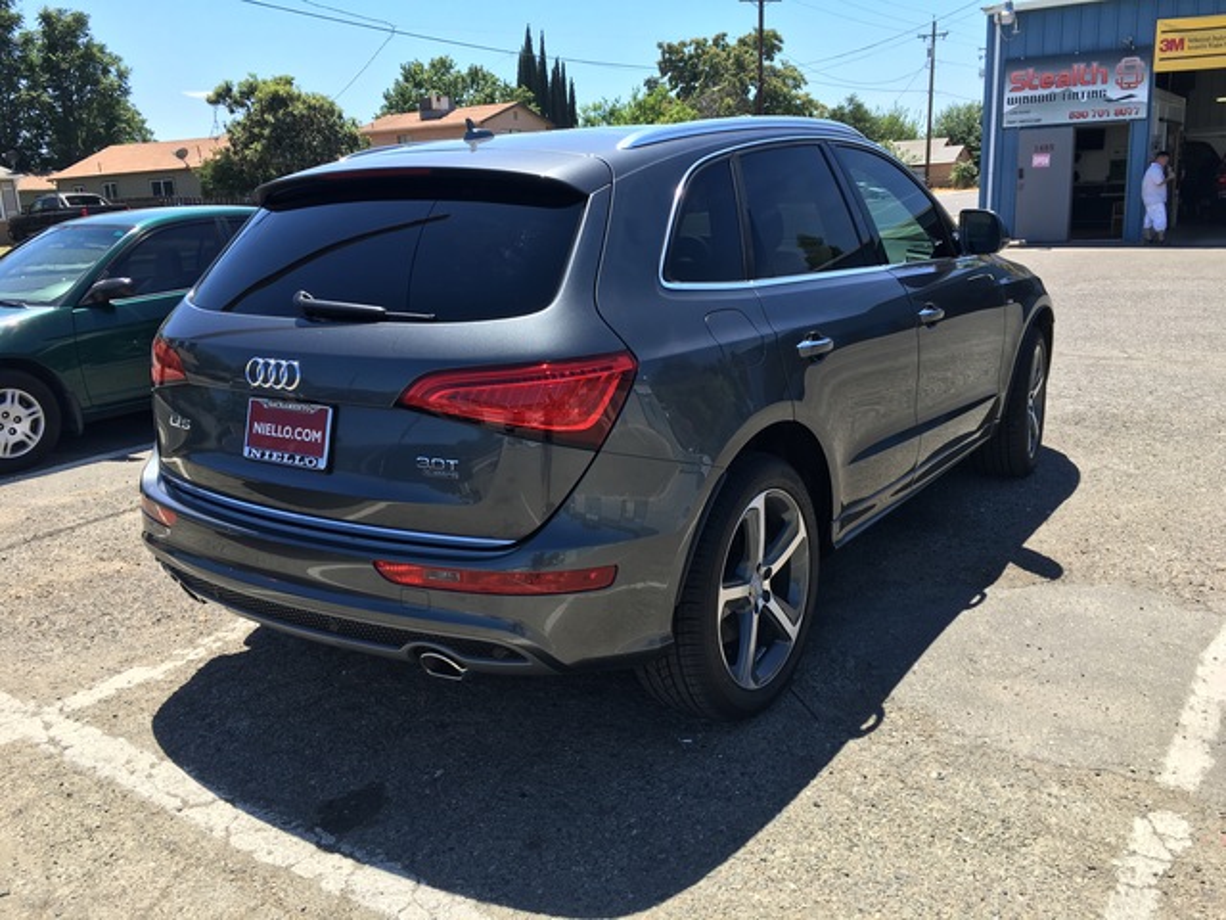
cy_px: 460
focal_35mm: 29
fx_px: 1027
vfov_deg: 48.2
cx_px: 613
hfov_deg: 61.7
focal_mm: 4.15
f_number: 2.2
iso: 25
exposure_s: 1/732
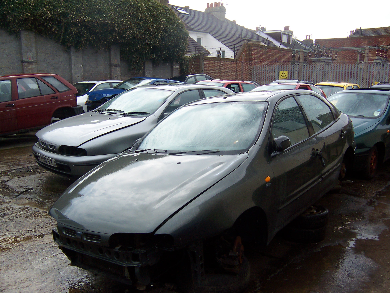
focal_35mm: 33
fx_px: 372
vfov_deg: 42.9
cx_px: 195
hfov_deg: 55.4
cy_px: 146
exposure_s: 1/350
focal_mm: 5.5
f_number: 4
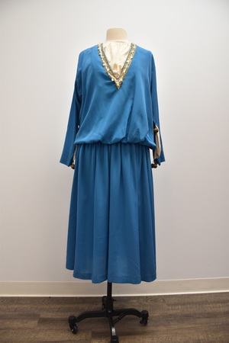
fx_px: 258
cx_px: 114
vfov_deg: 67.4
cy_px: 172
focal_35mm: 27
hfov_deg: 47.9
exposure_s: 1/100
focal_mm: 18
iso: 1000
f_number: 4.5
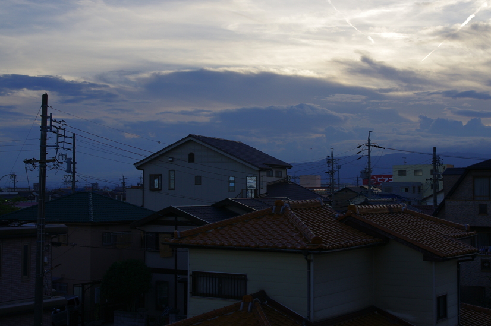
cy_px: 132
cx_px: 266
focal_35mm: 57
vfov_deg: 23.7
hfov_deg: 35.1
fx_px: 777
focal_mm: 31
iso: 100
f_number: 5.6
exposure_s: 1/250
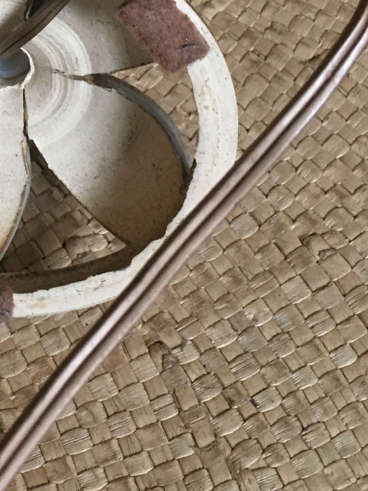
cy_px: 62
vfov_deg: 25.0
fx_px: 1077
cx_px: -80
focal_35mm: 76
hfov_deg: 18.3
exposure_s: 1/33
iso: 125
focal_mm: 4.15
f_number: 2.2
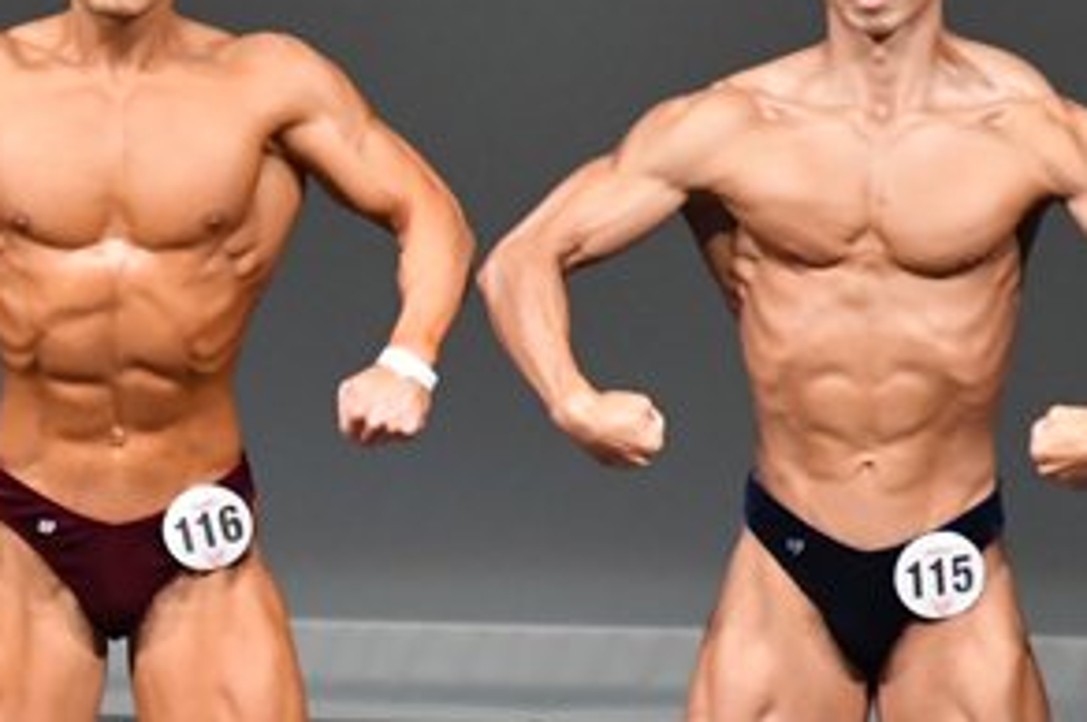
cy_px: 558
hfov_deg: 2.5
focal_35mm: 836
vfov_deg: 1.6
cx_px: -13
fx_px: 25214
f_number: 5.6
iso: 5000
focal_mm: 210
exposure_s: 1/400
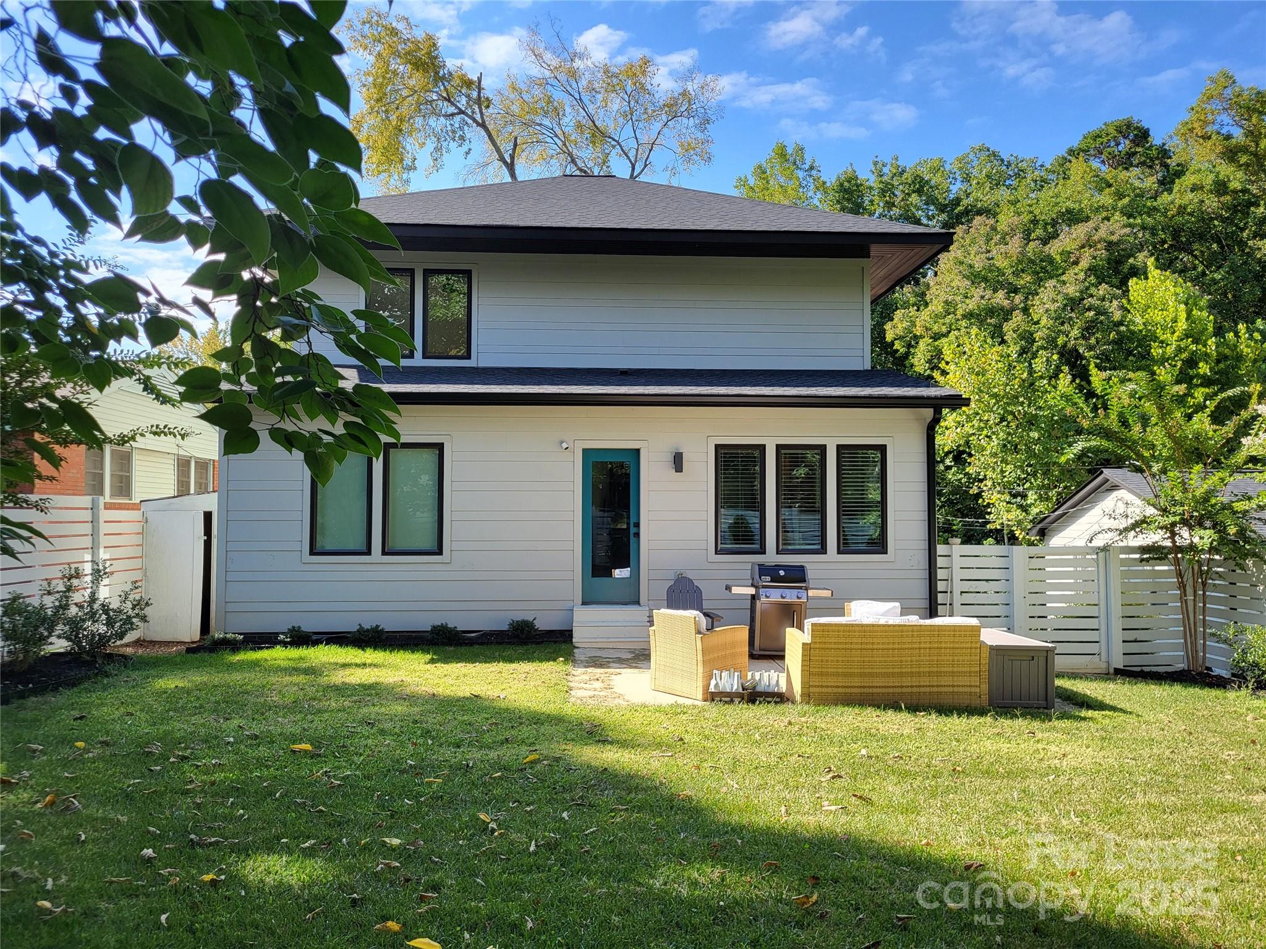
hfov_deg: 67.3
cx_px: 633
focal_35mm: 26
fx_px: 951
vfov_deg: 53.1
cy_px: 474
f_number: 1.8
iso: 40
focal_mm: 5.4
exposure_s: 1/701
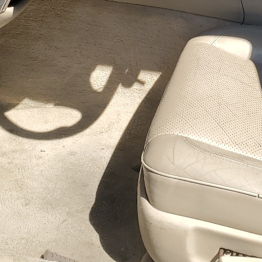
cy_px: 16
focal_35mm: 80
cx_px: 211
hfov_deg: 21.4
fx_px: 685
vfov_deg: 21.1
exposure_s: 1/2500
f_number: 1.5
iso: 50
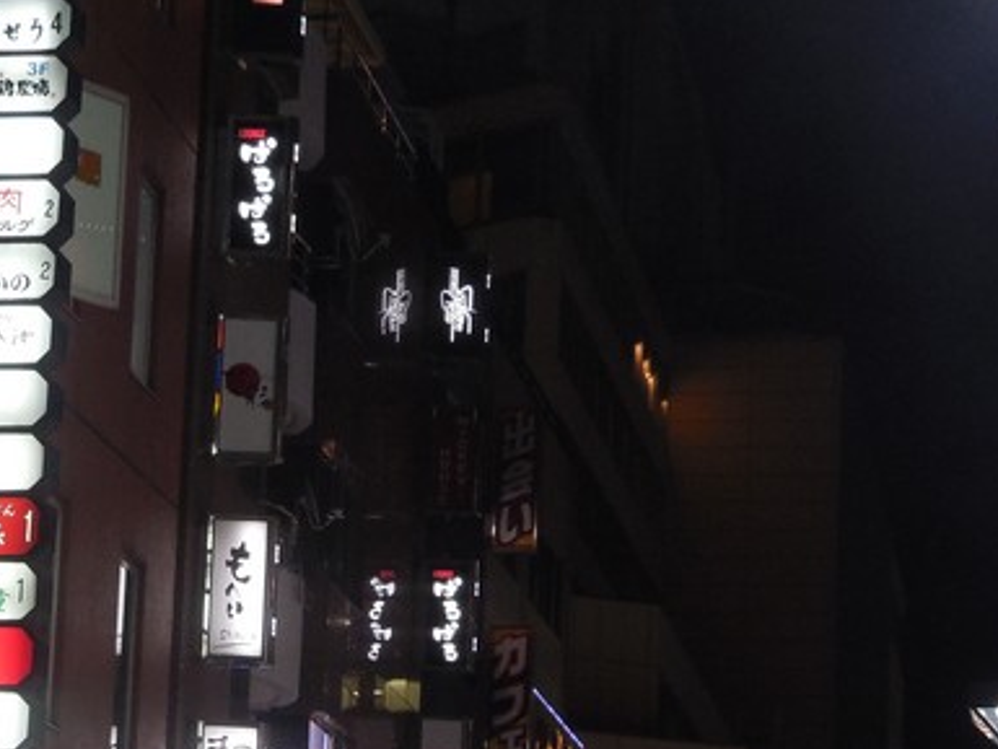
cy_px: 778
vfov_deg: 10.4
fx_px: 4066
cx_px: 143
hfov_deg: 13.9
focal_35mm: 141
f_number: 4
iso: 200
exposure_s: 1/30
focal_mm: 9.4
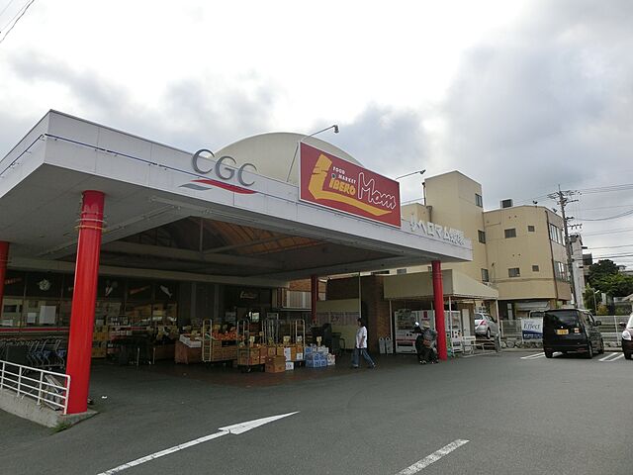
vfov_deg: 56.8
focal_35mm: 24
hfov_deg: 71.6
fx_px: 439
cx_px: 316
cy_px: 238
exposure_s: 1/250
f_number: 7.9
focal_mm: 4.24
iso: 80
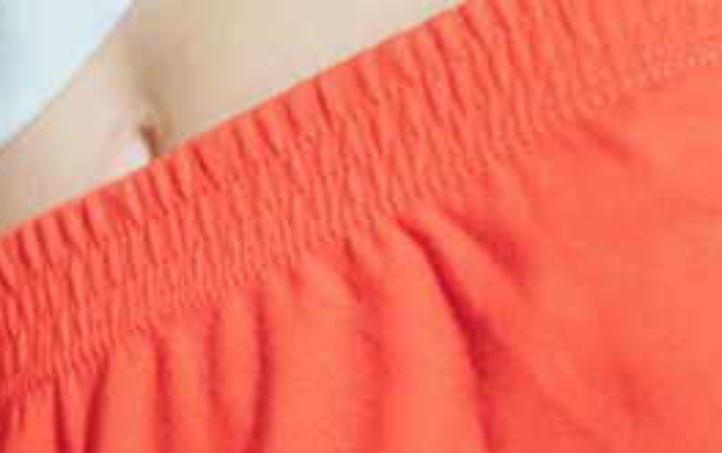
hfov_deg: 6.0
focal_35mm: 348
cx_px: 345
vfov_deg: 3.8
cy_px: 549
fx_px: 6855
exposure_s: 1/1250
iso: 50
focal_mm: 50
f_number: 1.4
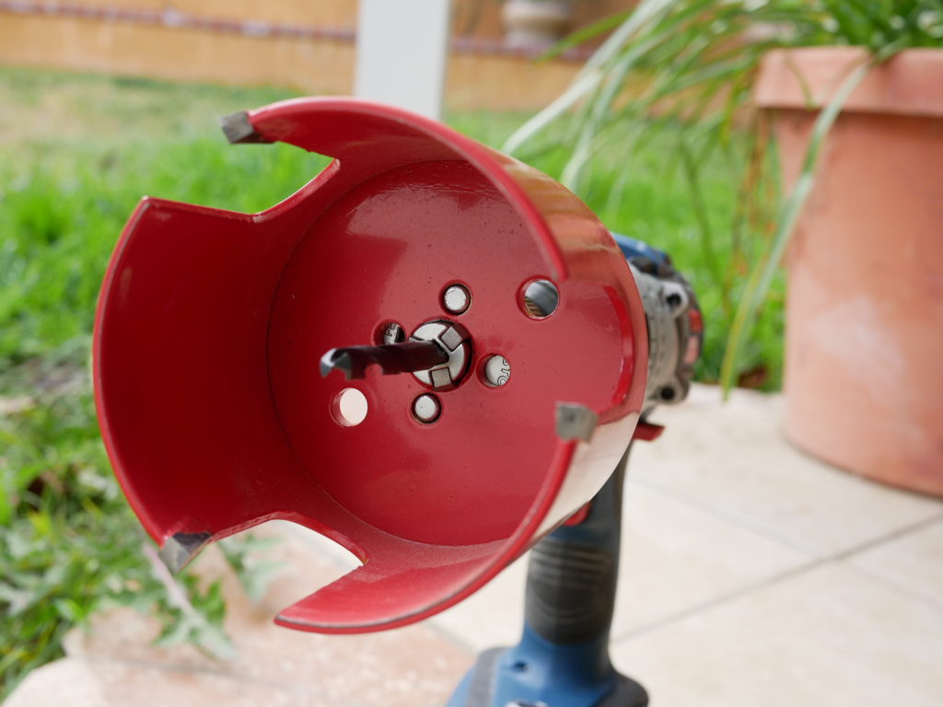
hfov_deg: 46.8
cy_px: 354
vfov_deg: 36.0
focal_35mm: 40
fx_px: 1090
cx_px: 472
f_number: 5
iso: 250
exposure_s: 1/60
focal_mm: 20
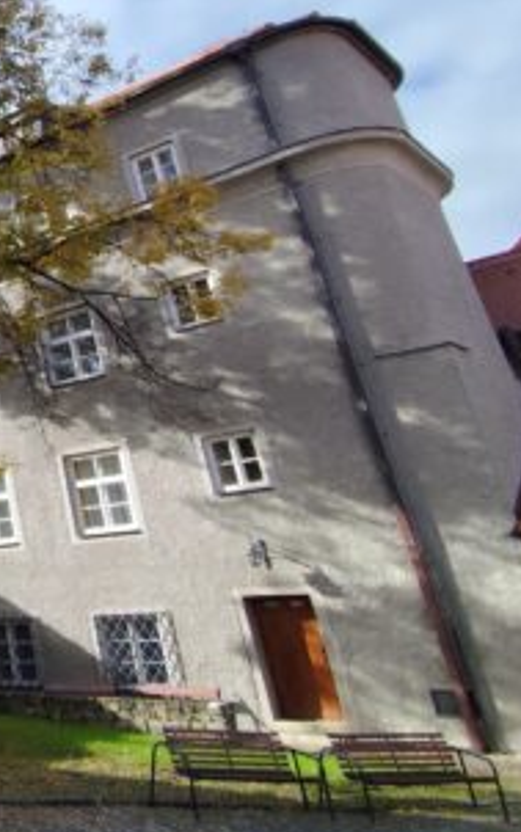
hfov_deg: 25.4
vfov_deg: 50.2
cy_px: 251
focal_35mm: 38
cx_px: -259
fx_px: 862
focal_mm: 1.65
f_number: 2.2
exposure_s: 1/1722
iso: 50
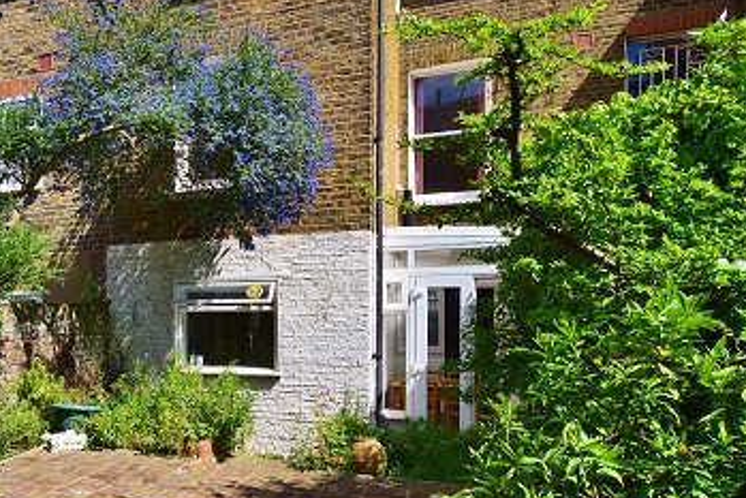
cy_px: 321
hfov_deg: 59.6
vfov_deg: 44.5
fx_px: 601
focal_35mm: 29
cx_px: 170
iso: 400
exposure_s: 1/320
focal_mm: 10
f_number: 10
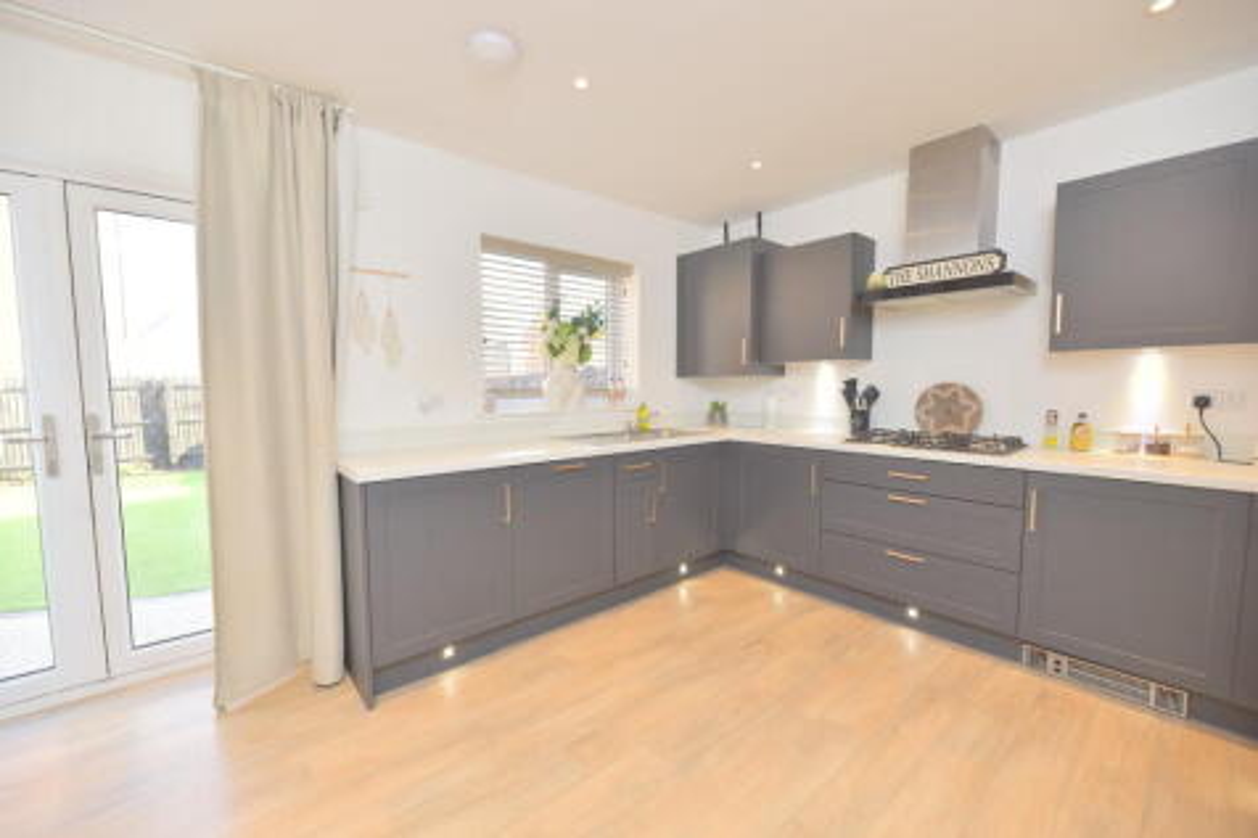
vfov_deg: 81.2
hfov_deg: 104.3
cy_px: 419
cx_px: 629
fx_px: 489
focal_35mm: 14
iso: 400
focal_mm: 14
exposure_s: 1/125
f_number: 4
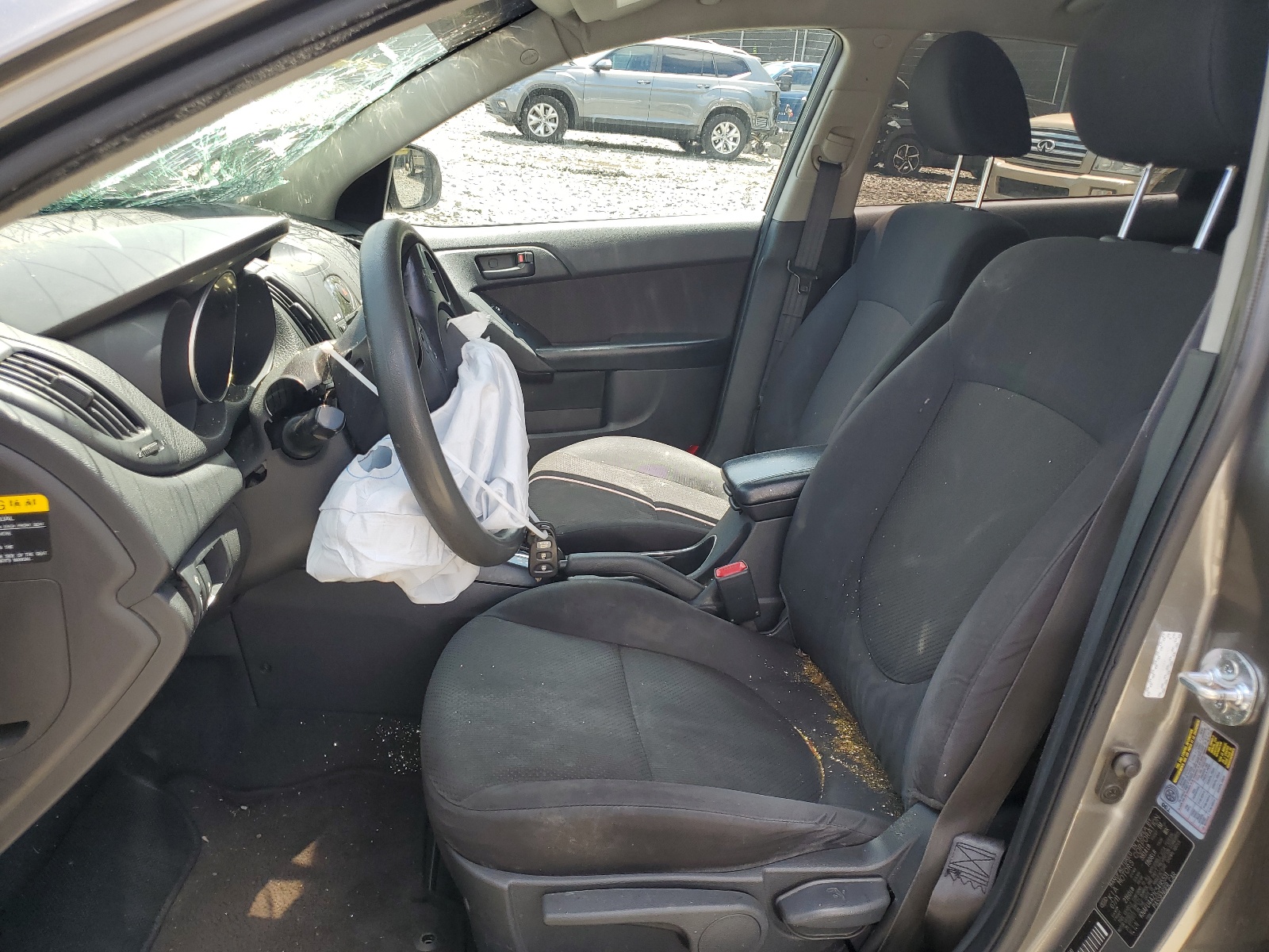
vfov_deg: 53.1
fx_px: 953
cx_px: 634
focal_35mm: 26
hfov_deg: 67.3
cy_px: 476
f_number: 1.5
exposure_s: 1/417
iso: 50
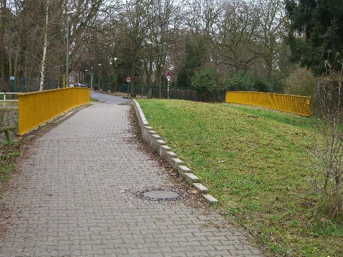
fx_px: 575
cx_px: 173
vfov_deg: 25.2
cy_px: 128
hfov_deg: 33.2
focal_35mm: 58
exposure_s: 1/60
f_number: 3.6
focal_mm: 11.8
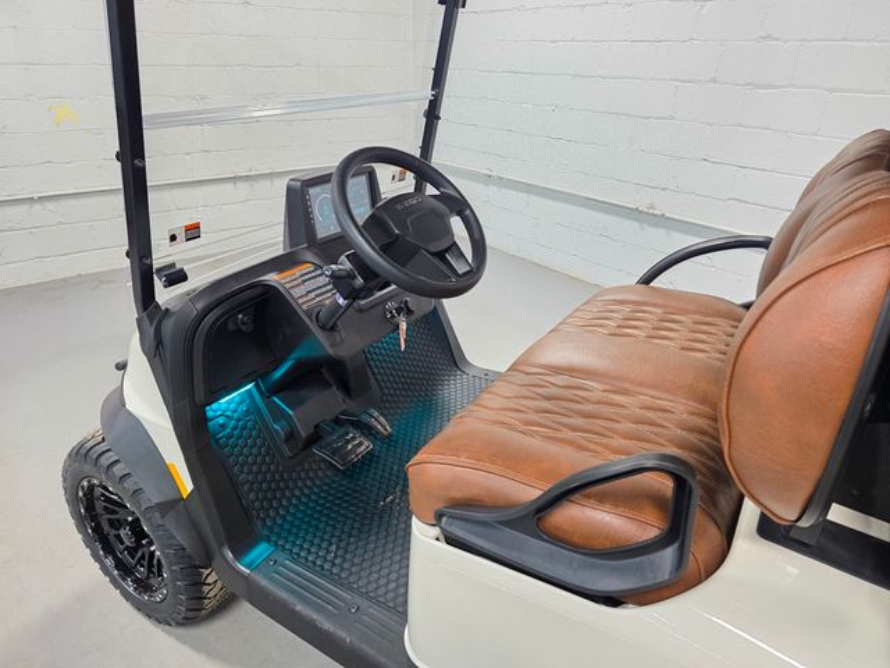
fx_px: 591
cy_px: 334
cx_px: 445
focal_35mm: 23
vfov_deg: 58.9
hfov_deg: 73.9
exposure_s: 1/120
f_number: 1.7
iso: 250
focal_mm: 6.3
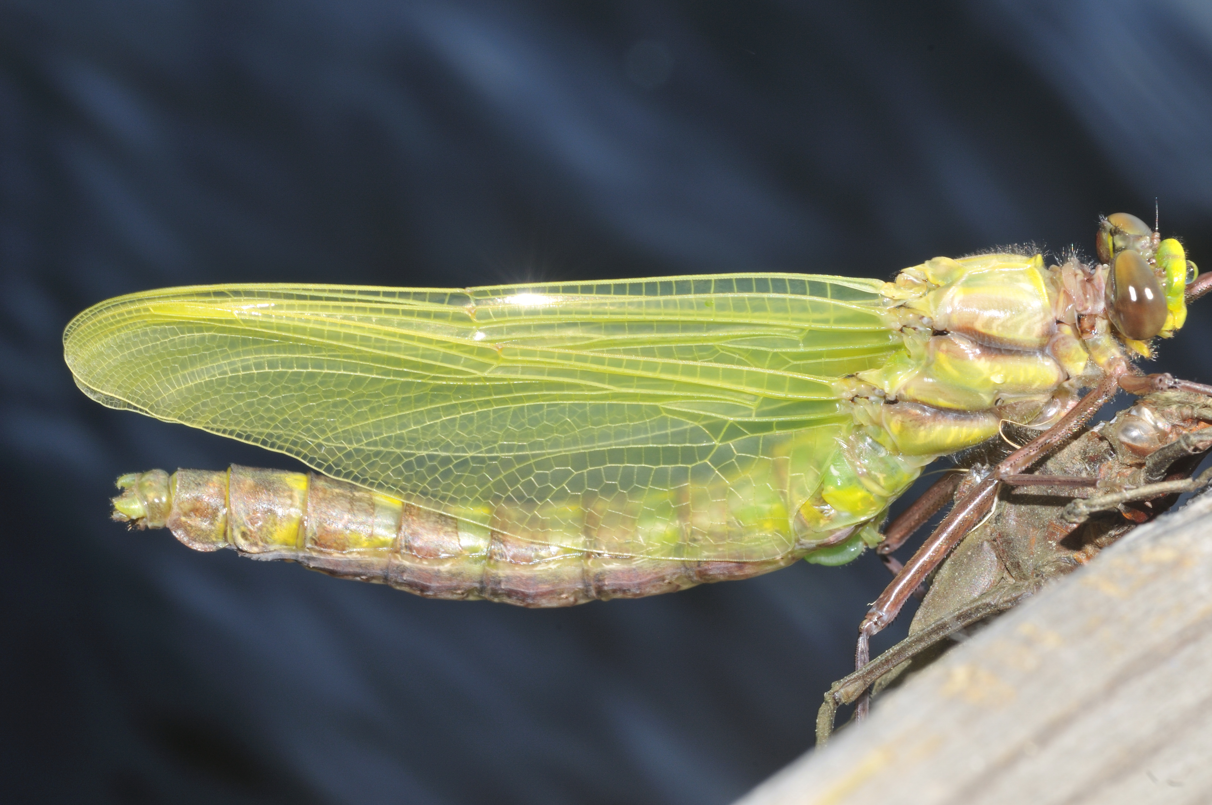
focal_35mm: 158
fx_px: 5296
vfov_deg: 8.7
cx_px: 606
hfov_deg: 13.1
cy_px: 402
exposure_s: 1/60
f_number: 22
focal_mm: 105
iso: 200
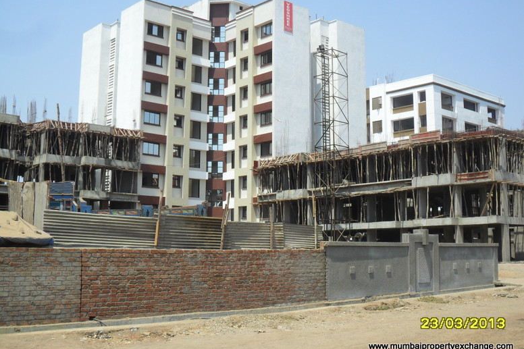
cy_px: 164
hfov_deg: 42.8
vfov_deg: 29.2
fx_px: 669
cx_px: 263
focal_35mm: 46
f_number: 4.5
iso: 100
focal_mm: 7.8
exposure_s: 1/750
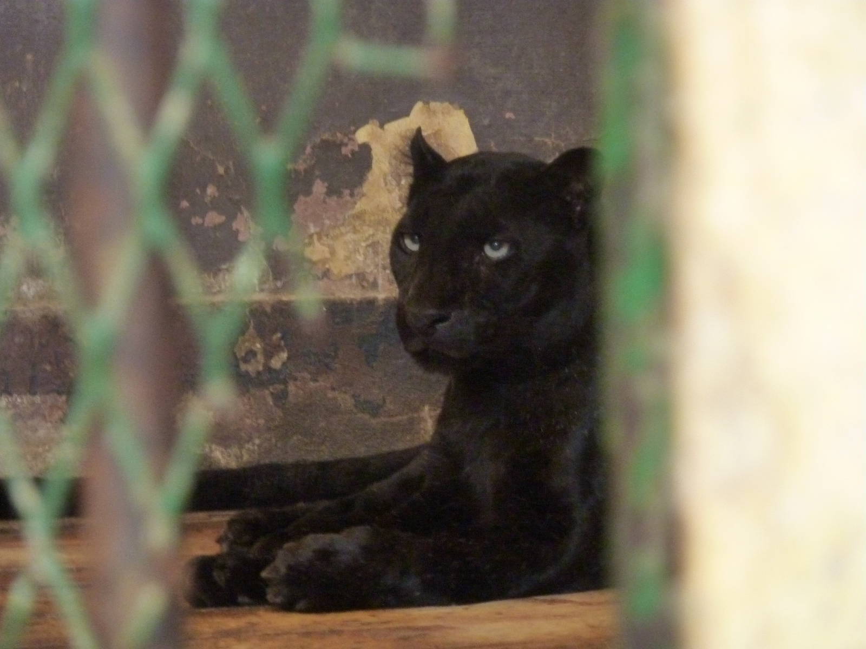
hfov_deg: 10.1
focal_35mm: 196
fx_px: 4903
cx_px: 433
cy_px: 324
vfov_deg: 7.6
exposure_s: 1/15
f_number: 4.5
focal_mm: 32.1
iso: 800
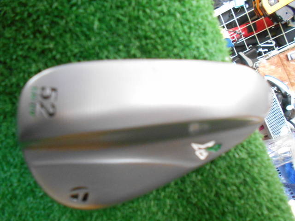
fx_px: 222
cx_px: 148
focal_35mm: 26
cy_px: 110
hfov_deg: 67.3
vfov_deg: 53.1
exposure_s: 1/60
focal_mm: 4.6
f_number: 3.2
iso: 800
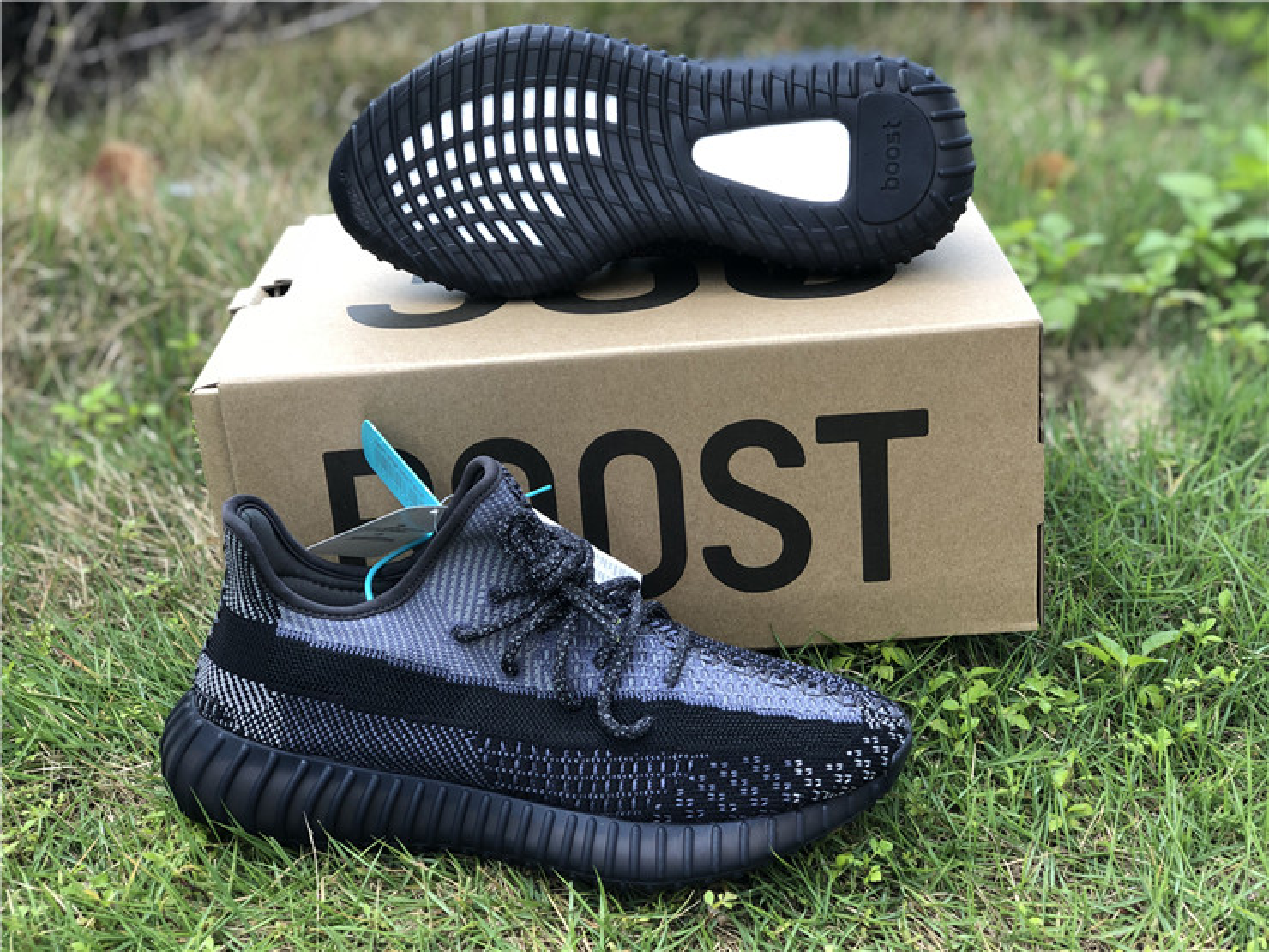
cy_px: 476
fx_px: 1906
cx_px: 634
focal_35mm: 52
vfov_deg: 28.0
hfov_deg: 36.8
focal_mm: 6
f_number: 2.4
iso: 16
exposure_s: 1/60
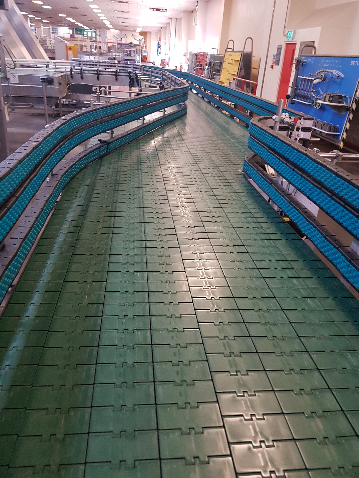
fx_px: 360
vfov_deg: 67.3
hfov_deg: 53.1
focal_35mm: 26
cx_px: 180
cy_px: 239
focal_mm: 4.3
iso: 200
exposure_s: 1/33
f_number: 1.7
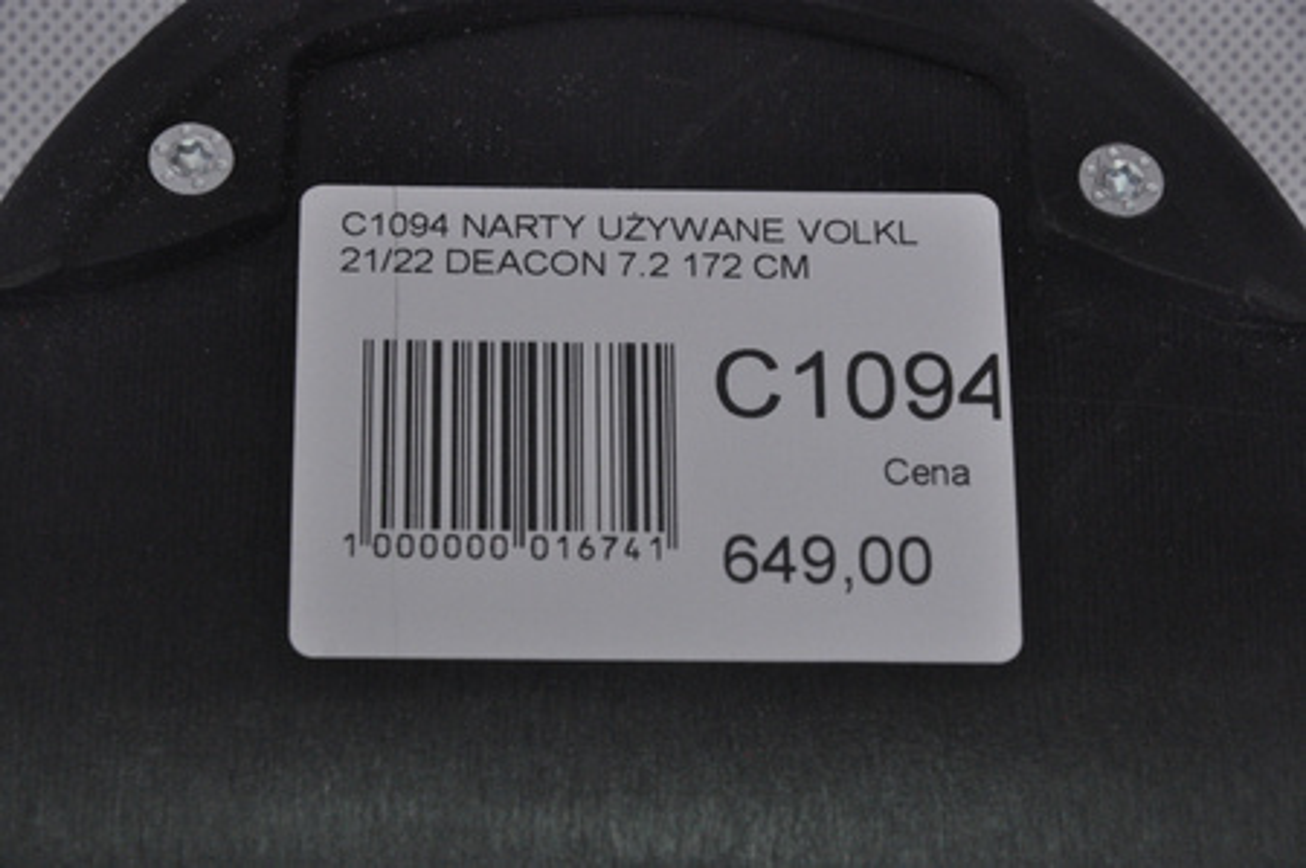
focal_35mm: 158
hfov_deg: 13.1
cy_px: 434
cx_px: 653
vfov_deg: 8.7
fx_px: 5707
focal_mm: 105
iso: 3200
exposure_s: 1/125
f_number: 9.5
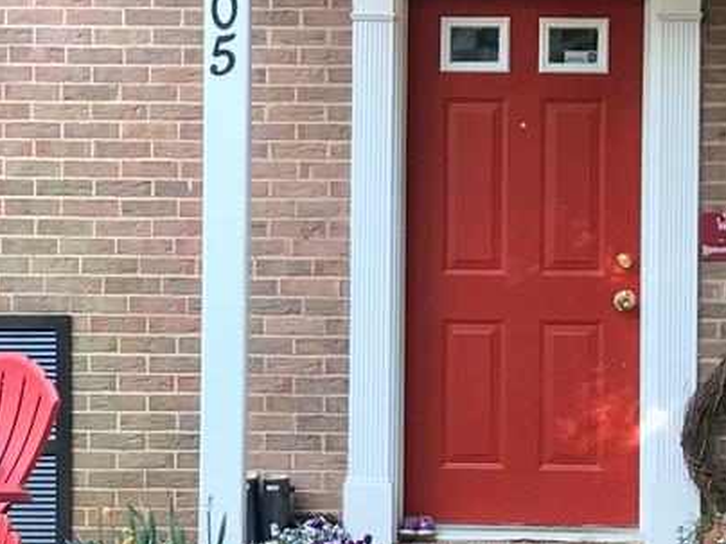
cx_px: 309
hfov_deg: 13.9
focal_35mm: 142
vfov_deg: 10.4
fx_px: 2978
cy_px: 282
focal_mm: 3.99
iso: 32
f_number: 1.8
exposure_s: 1/120
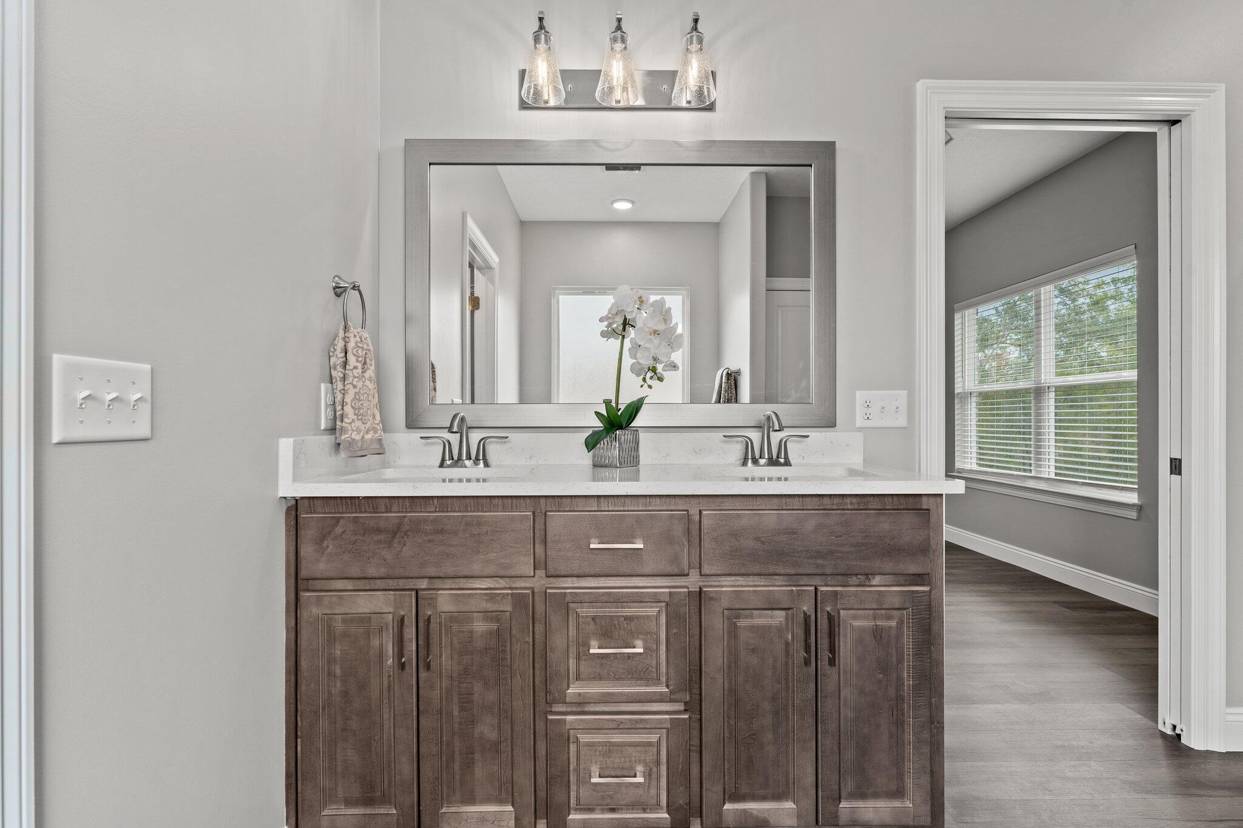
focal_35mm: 17
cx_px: 622
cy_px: 414
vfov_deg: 70.4
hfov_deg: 93.3
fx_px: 587
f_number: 8
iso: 400
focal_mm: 17
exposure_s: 1/5
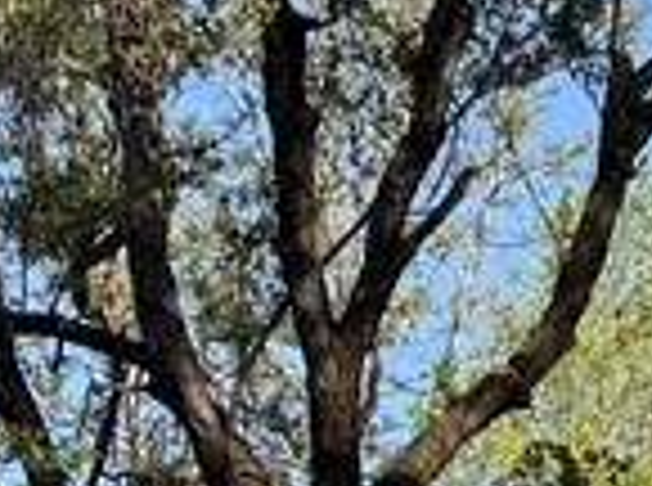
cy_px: 1138
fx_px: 3194
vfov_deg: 8.1
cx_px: 1529
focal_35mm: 170
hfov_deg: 10.2
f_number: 1.78
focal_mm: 6.76
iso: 80
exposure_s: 1/2445
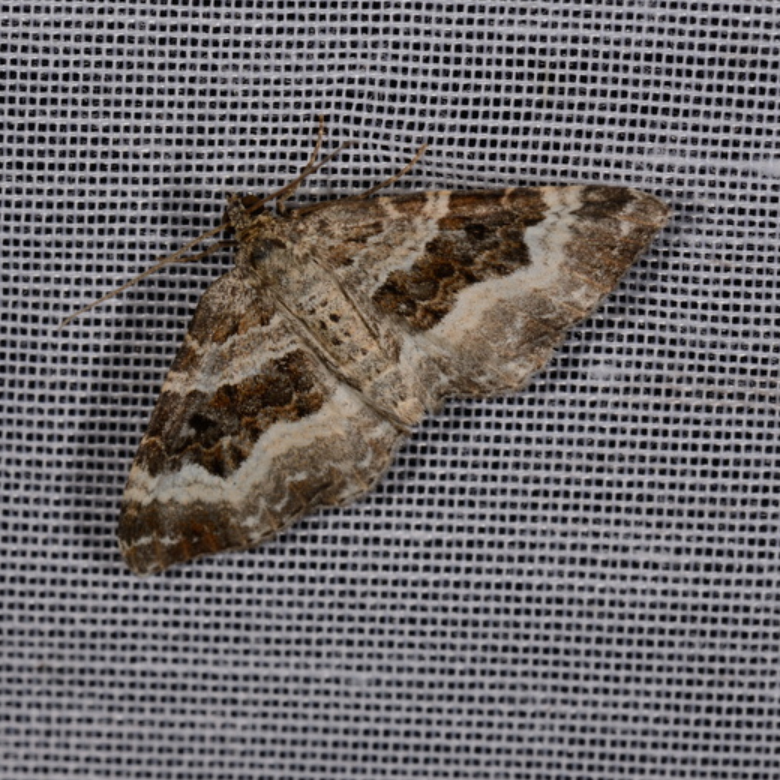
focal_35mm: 165
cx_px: 374
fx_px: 4197
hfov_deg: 10.6
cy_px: 388
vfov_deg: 10.6
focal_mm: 85
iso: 100
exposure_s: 1/60
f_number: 25
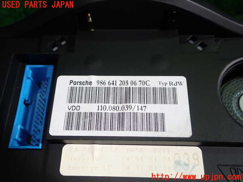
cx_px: 122
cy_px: 91
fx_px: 253
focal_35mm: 36
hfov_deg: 51.4
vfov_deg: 39.7
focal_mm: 6.37
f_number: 2.5
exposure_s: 1/80
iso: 125
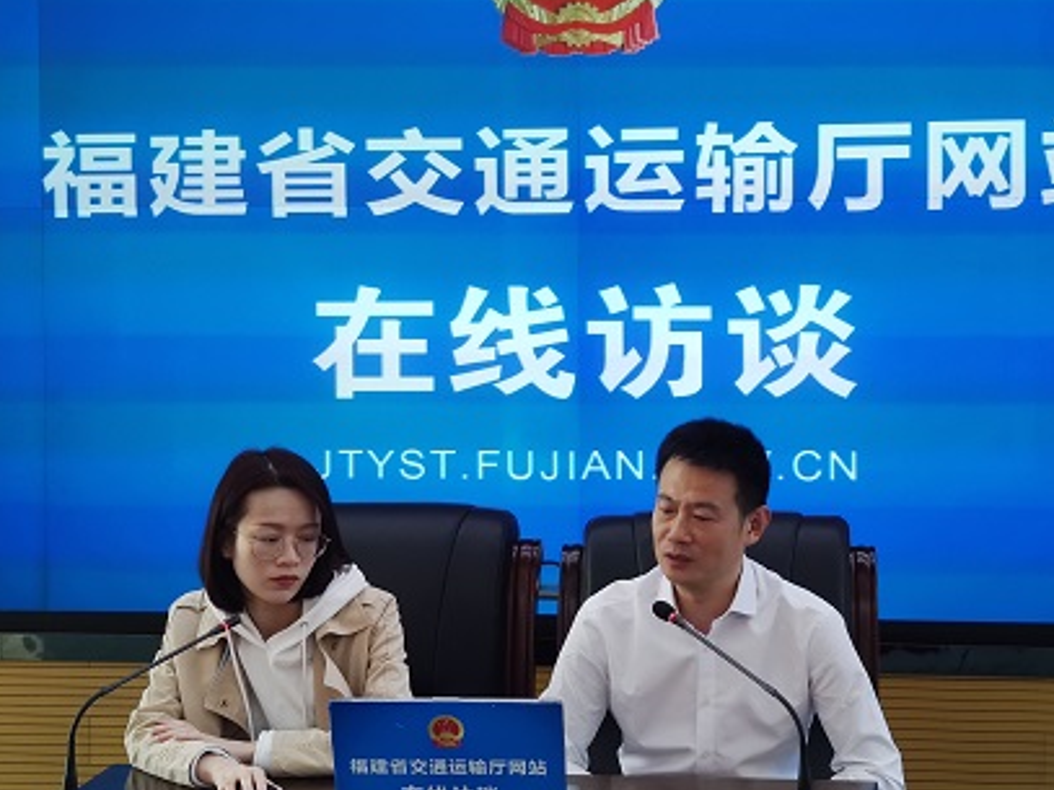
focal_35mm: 59
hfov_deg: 32.7
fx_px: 1796
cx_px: 588
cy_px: 369
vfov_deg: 24.8
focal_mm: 8.16
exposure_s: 1/50
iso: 344
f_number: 2
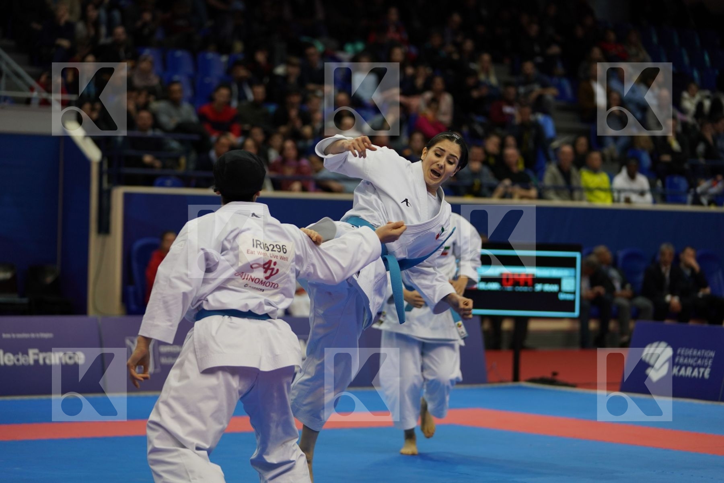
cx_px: 362
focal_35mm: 113
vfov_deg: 12.1
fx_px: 2272
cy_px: 242
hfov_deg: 18.1
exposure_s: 1/500
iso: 1000
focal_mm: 113
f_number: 2.8
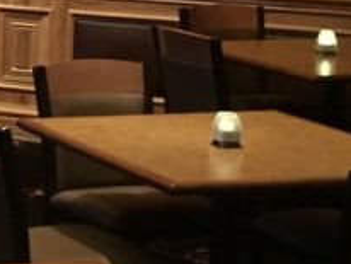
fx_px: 1523
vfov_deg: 9.9
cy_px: 35
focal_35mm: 150
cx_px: -271
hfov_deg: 12.1
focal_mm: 4.15
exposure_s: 1/15
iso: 800
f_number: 2.2
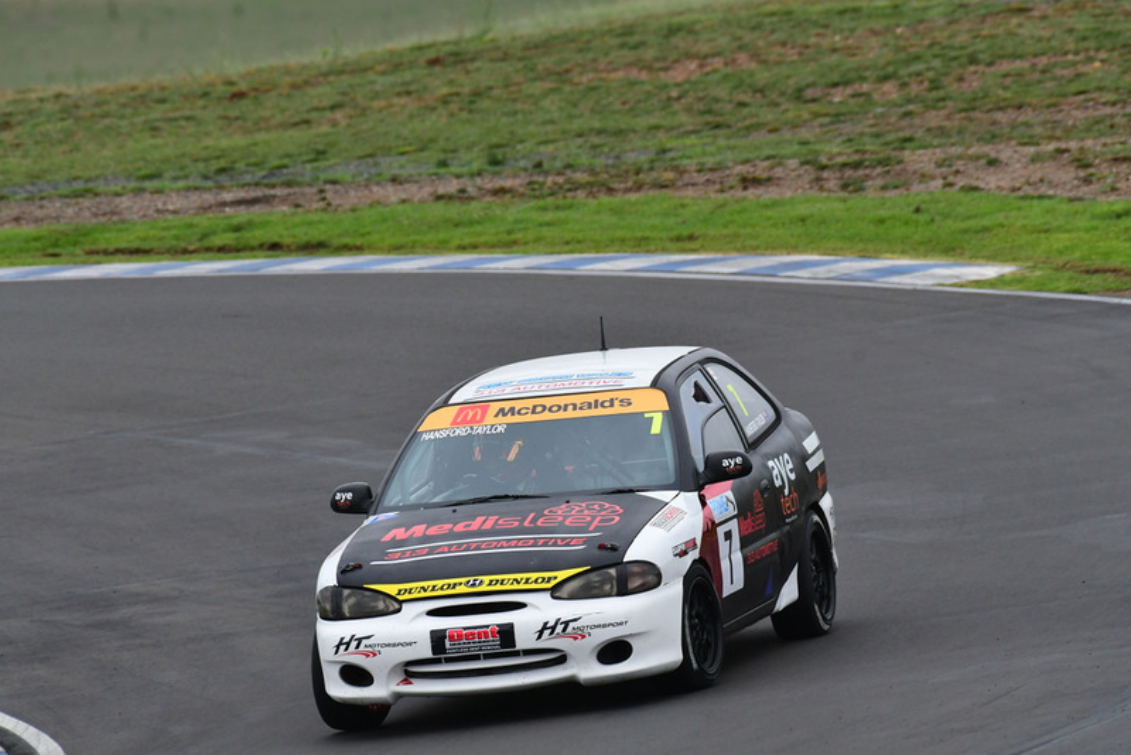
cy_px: 378
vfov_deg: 1.8
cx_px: 566
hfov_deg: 2.7
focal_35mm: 750
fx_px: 23570
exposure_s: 1/640
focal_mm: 500
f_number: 9
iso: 1000
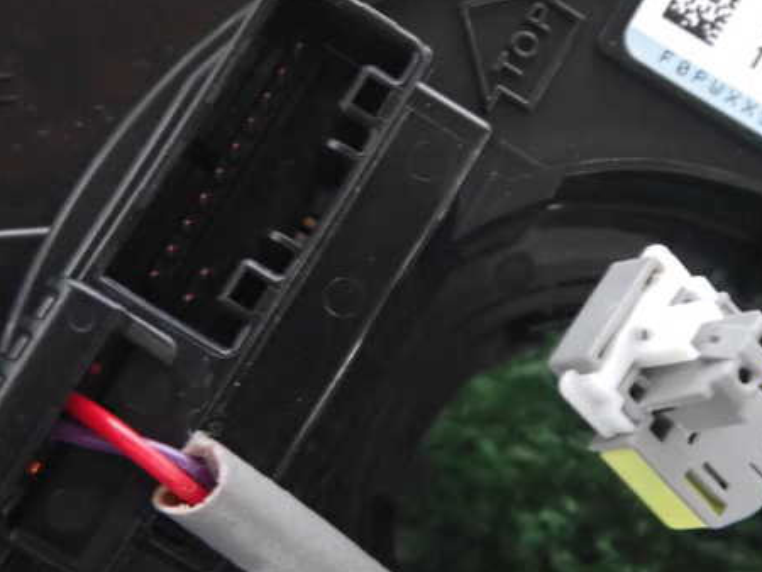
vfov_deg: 35.9
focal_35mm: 40
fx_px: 881
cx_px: 478
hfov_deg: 46.4
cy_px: 240
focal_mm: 5.4
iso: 2500
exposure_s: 1/8
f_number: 4.9
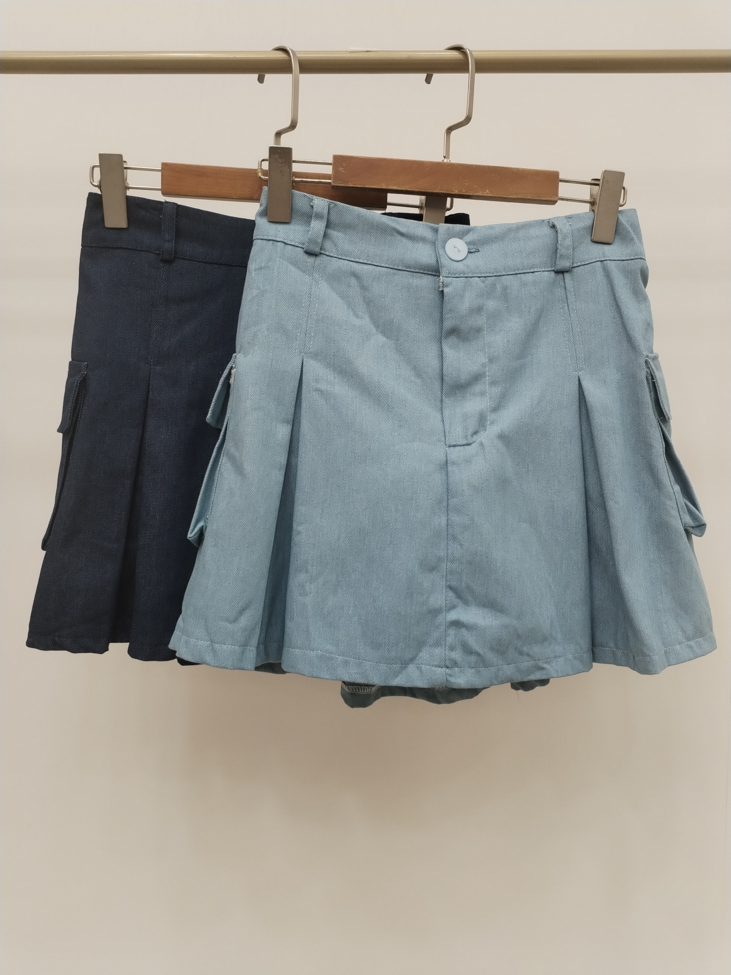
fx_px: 817
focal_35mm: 29
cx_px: 366
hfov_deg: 48.2
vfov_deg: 61.7
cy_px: 488
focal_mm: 4.75
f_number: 1.8
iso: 249
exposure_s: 1/120
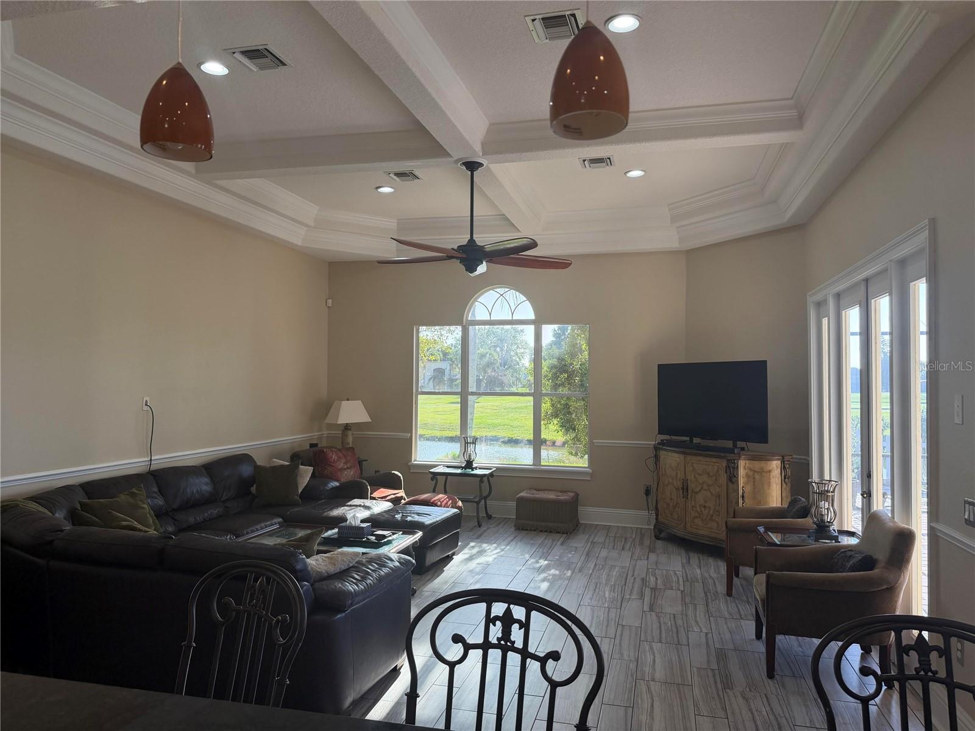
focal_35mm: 24
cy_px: 366
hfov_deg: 71.6
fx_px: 676
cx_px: 488
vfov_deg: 56.8
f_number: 1.78
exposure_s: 1/218
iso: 160
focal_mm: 6.76
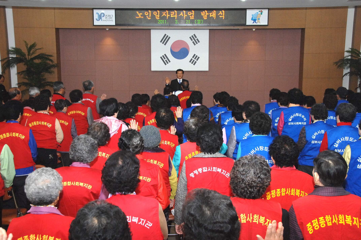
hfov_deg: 45.0
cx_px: 180
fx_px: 436
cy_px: 120
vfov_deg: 30.8
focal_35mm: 44
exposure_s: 1/60
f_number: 6.7
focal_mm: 29
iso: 800
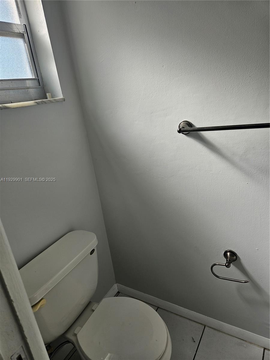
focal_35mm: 23
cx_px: 135
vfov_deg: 73.9
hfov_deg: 58.9
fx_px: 239
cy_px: 180
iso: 25
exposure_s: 1/120
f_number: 1.8
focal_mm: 5.4
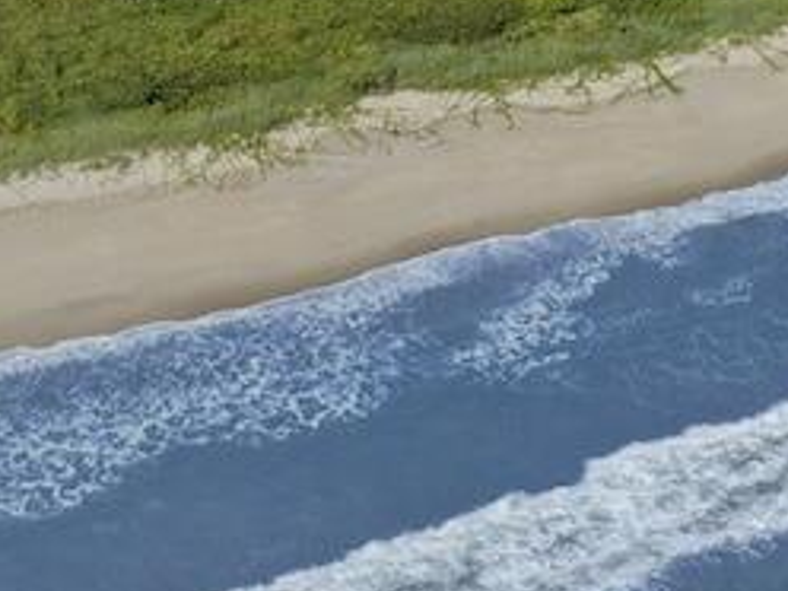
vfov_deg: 13.8
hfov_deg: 17.9
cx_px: 1160
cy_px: -353
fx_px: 2254
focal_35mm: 99
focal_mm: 12.29
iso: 100
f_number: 7.1
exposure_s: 1/40
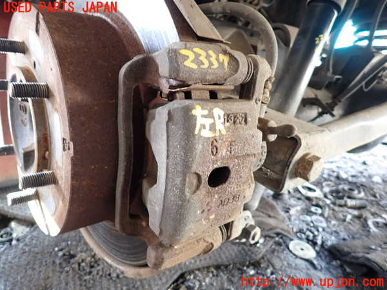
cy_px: 145
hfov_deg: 69.4
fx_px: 279
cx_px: 194
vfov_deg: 54.9
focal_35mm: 25
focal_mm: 4.5
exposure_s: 1/30
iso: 200
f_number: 2
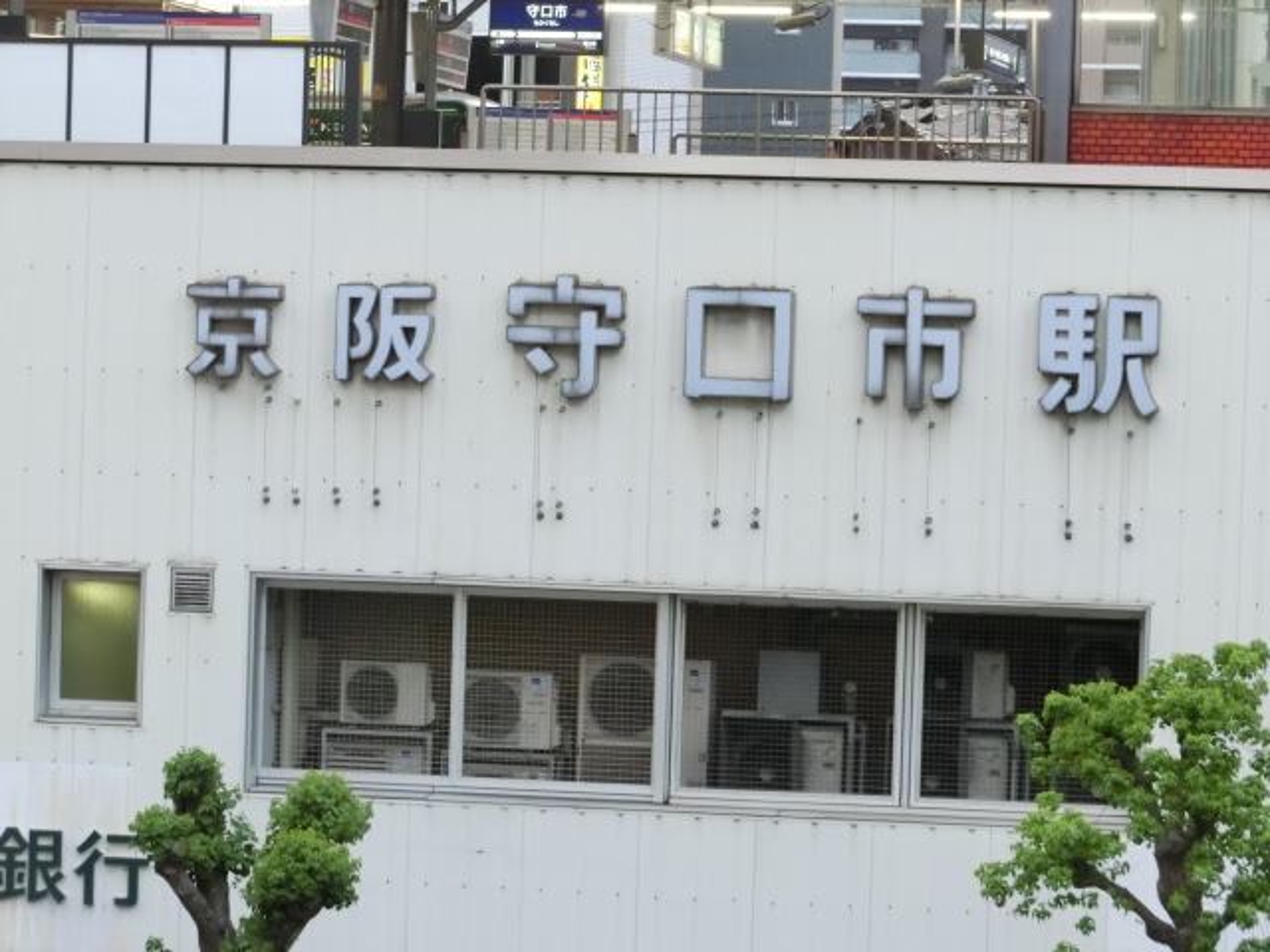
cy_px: 476
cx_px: 635
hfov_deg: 12.0
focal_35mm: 165
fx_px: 6054
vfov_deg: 9.0
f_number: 5.9
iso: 800
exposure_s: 1/80
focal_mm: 29.5
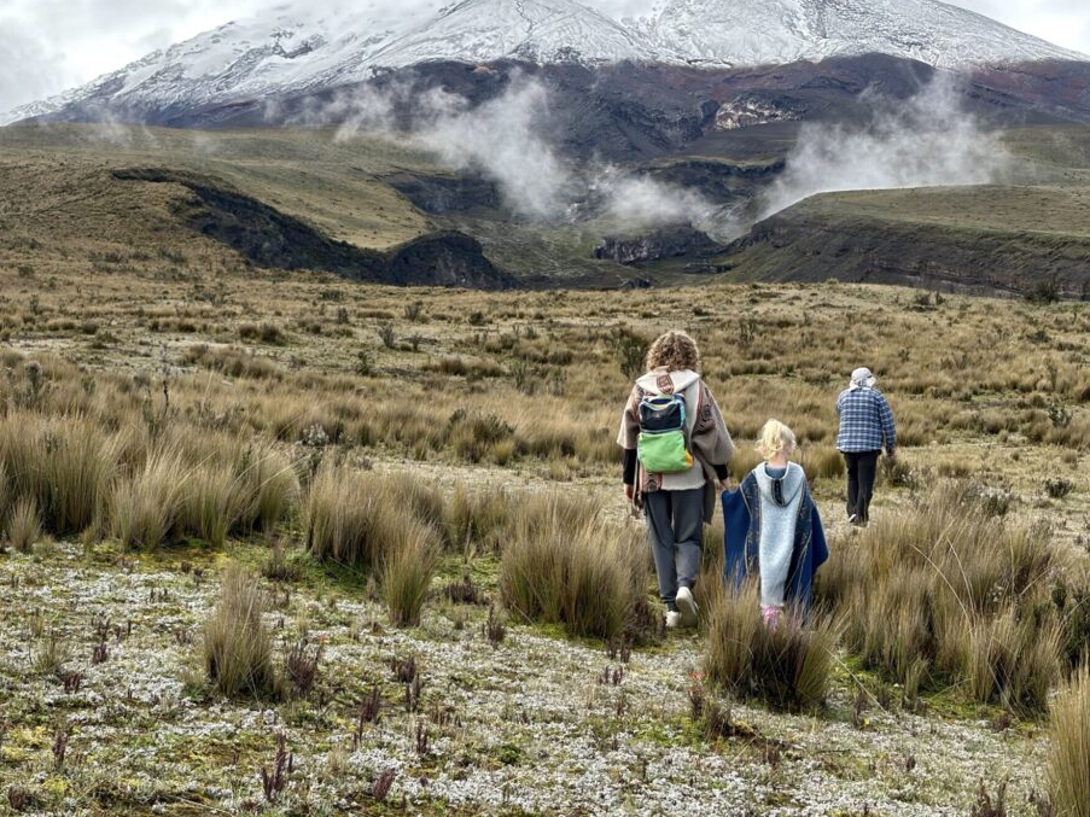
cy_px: 383
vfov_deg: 24.8
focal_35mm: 59
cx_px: 531
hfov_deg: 32.7
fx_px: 1858
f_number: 1.6
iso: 50
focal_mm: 5.96
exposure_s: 1/1339
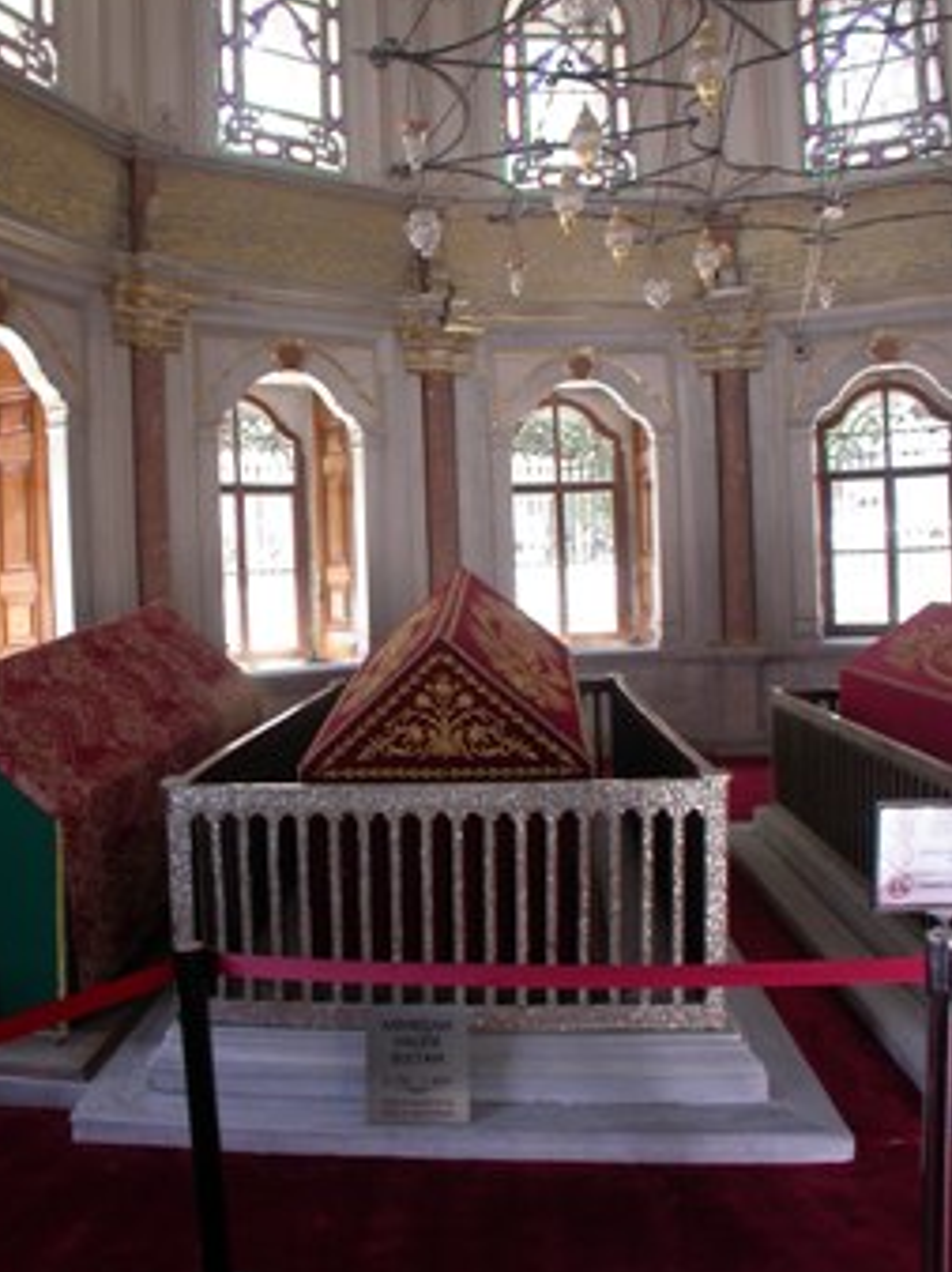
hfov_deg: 32.1
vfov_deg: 42.1
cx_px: 395
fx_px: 1652
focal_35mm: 45
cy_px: 580
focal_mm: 7.85
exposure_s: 1/15
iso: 100
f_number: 3.7
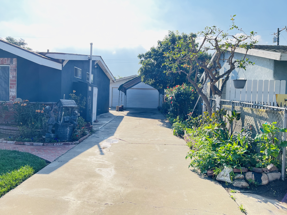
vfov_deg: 53.1
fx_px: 216
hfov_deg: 67.3
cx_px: 144
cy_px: 108
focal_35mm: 26
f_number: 1.6
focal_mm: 5.1
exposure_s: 1/1721
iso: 50
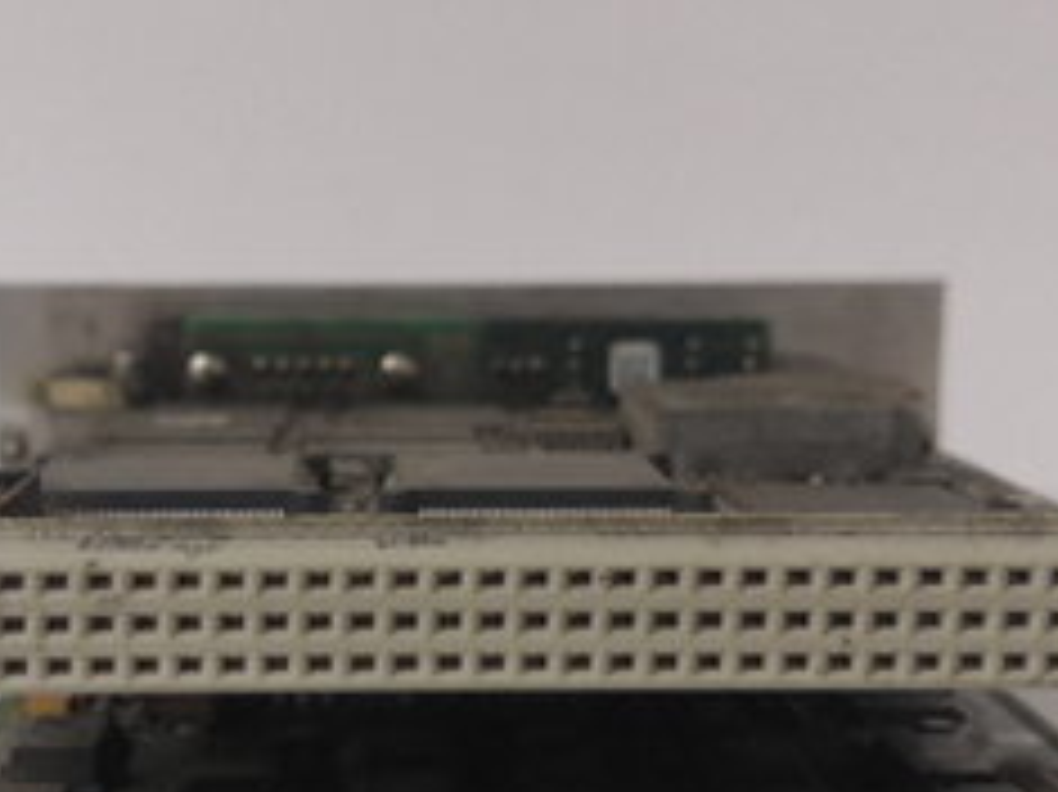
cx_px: 378
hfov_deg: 28.0
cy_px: 572
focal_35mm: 69
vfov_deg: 21.2
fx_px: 2108
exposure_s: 1/50
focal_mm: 3.95
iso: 250
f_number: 1.8
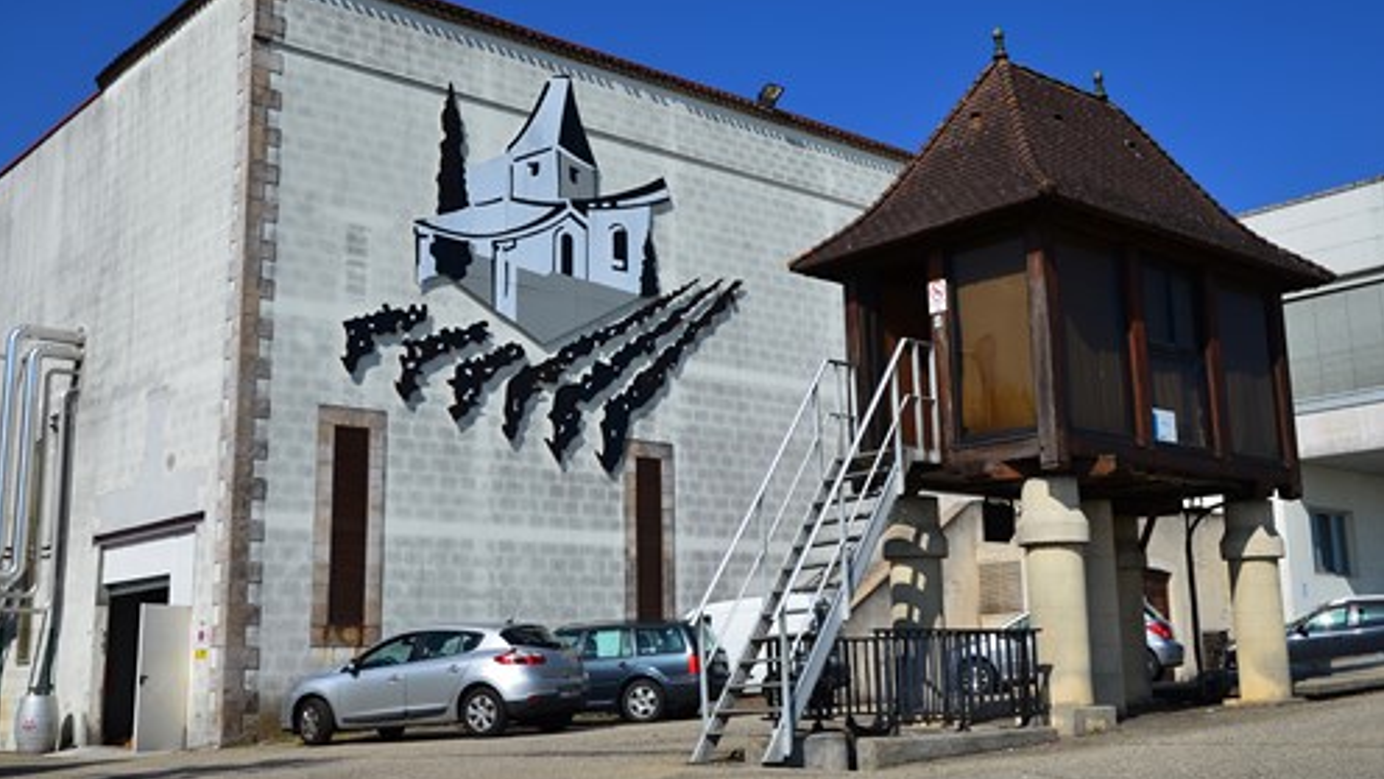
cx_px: 689
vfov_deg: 30.0
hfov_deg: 51.0
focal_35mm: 40
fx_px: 1451
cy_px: 353
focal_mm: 25
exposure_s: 1/160
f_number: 11
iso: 100
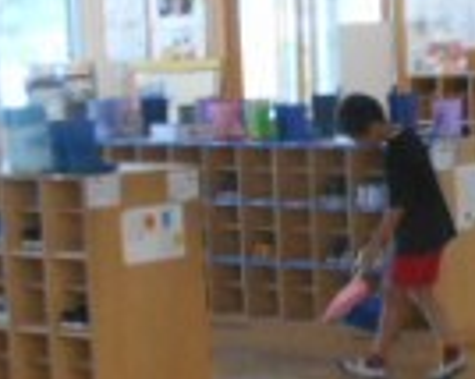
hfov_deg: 15.6
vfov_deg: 12.6
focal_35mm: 121
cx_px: 496
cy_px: 383
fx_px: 1700
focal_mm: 4.6
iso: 400
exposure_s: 1/30
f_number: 3.2
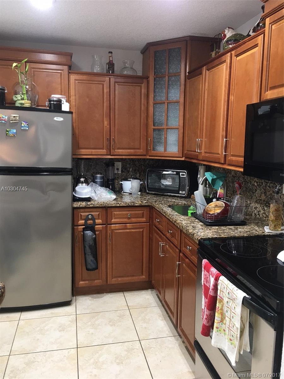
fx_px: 317
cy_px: 190
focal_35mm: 29
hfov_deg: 48.2
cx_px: 142
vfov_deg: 61.7
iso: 40
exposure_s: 1/15
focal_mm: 4.15
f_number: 2.2
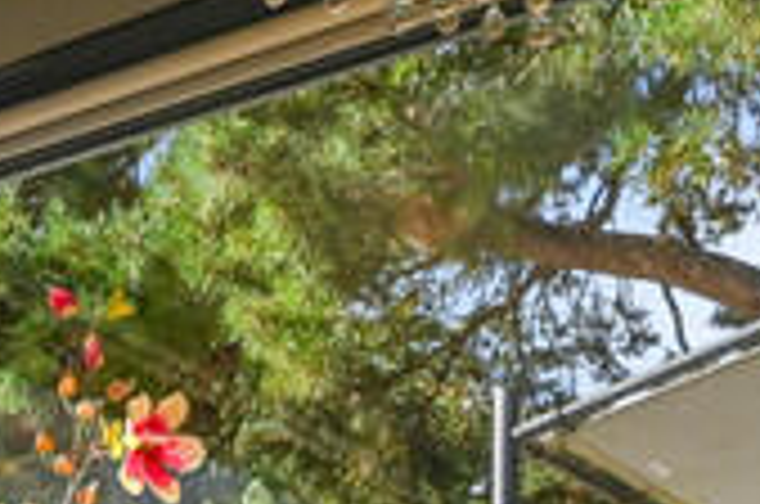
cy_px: 974
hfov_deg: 23.5
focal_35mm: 85
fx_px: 1791
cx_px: 108
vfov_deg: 13.8
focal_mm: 14
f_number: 2.8
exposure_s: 1/5000
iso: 400
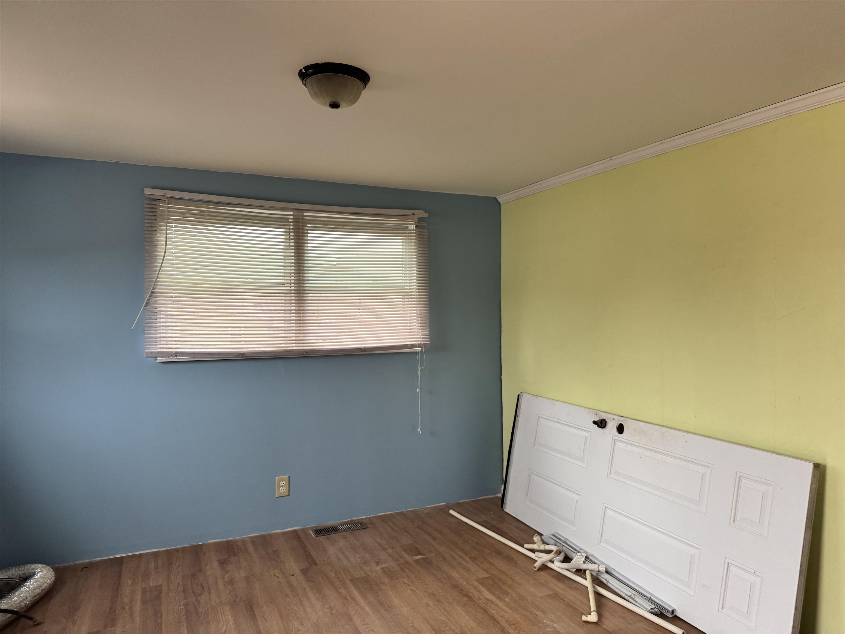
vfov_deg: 56.8
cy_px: 317
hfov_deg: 71.6
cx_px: 422
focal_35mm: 24
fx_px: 586
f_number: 1.78
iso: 200
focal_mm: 6.76
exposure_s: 1/66
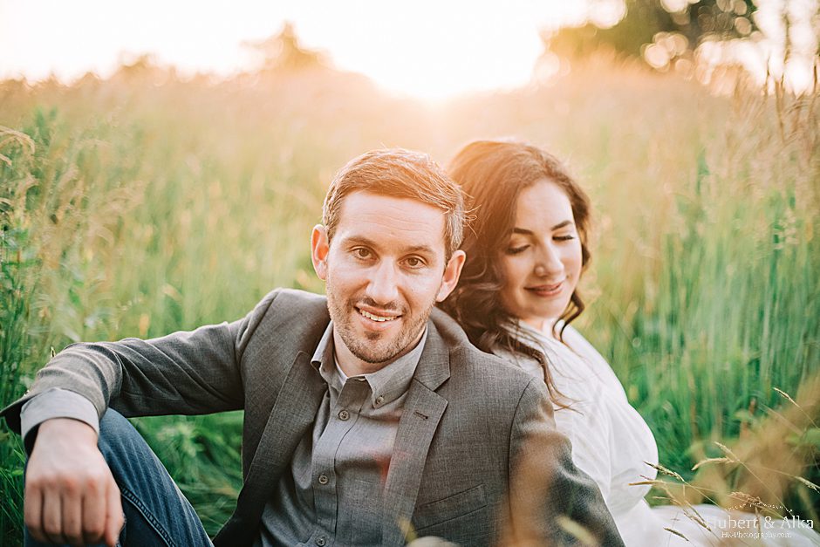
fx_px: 1139
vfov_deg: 27.0
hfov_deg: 39.6
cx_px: 410
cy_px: 274
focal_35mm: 50
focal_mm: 50
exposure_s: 1/2000
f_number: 1.4
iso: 640
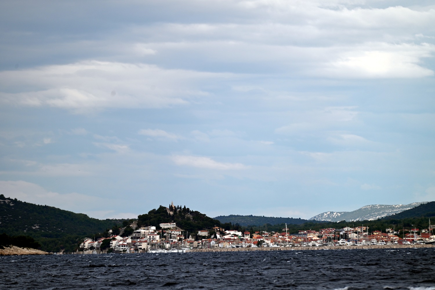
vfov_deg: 4.6
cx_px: 218
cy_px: 145
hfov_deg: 6.9
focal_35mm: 300
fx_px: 3626
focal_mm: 300
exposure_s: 1/1000
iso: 140
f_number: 5.6
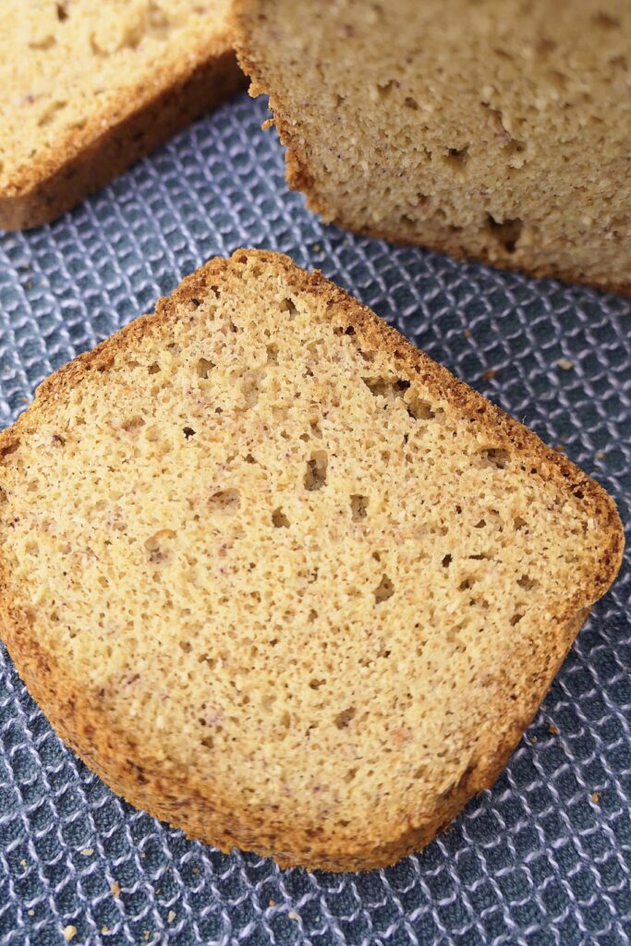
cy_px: 473
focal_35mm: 34
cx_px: 316
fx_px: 894
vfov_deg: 55.8
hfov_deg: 38.9
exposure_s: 1/100
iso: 125
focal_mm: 12.4
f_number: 2.8
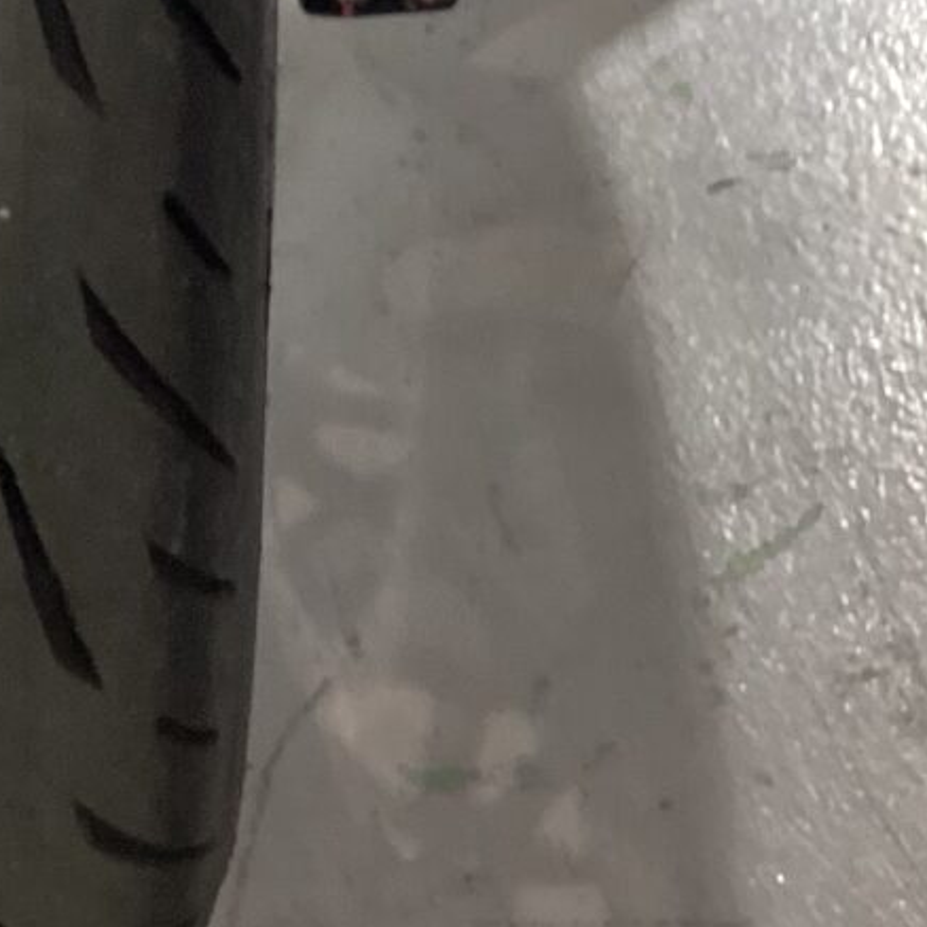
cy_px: -324
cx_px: -66
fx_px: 3636
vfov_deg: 13.9
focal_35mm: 120
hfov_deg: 14.2
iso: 160
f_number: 2.4
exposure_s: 1/60
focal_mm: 3.3
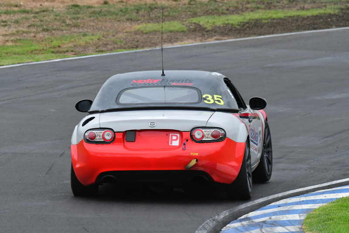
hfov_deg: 2.7
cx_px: 174
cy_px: 116
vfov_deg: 1.8
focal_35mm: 750
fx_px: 7273
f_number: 10
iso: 1600
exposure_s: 1/640
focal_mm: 500
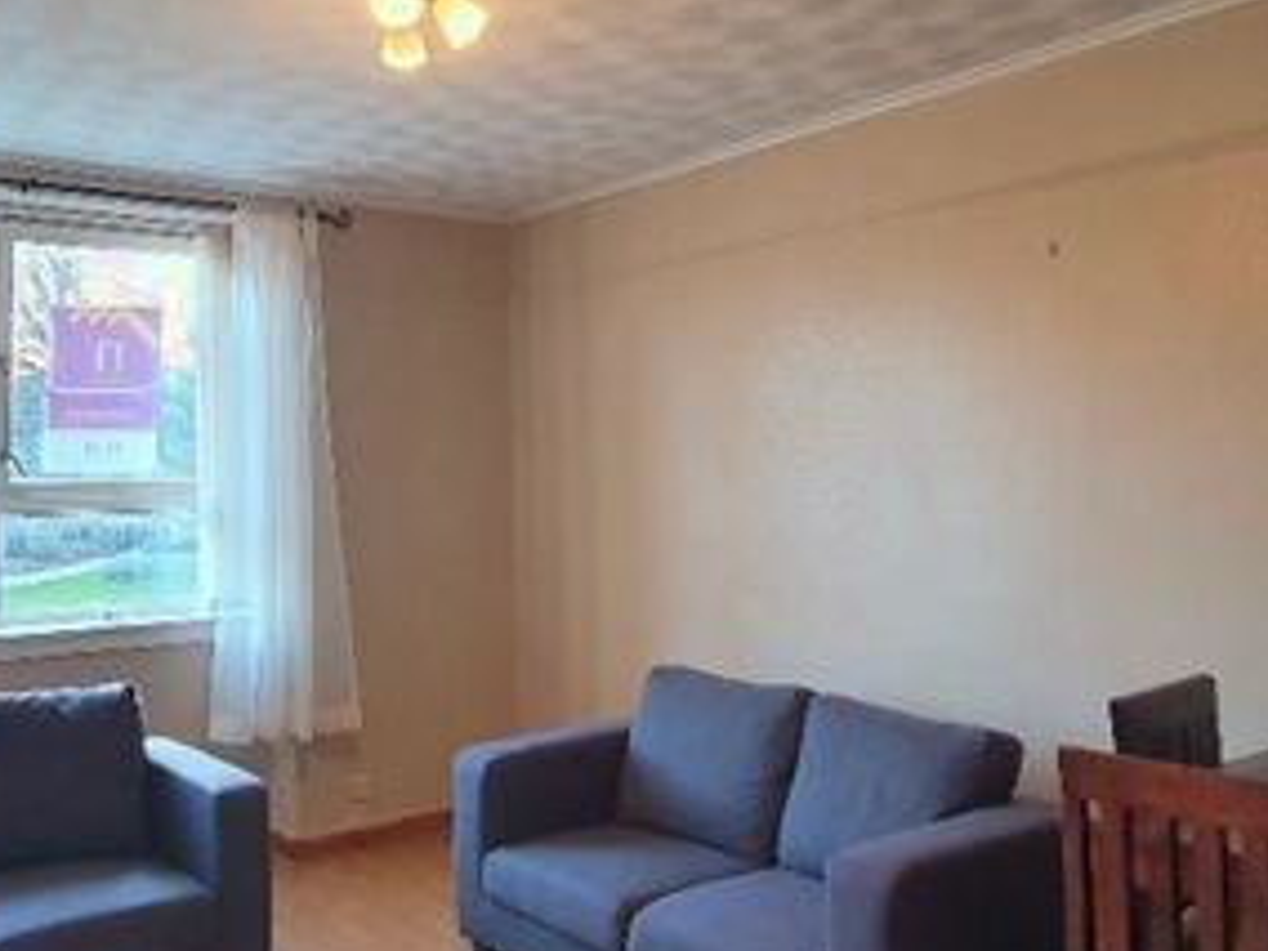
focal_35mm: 32
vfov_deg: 44.1
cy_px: 435
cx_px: 429
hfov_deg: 55.7
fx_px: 1172
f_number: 2.2
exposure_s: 1/50
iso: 200
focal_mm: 1.8
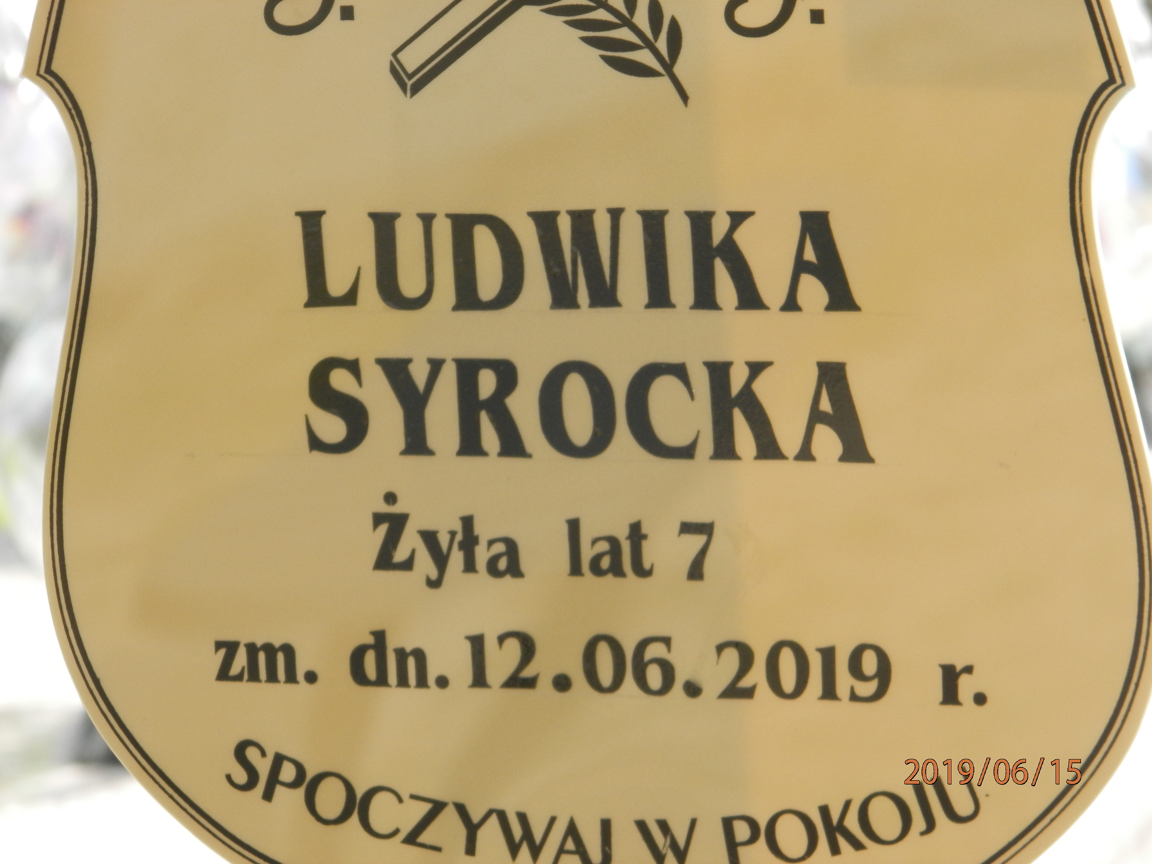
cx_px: 576
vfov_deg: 6.6
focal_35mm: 224
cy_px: 432
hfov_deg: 8.8
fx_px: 7455
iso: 160
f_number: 5.4
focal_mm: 40
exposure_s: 1/200
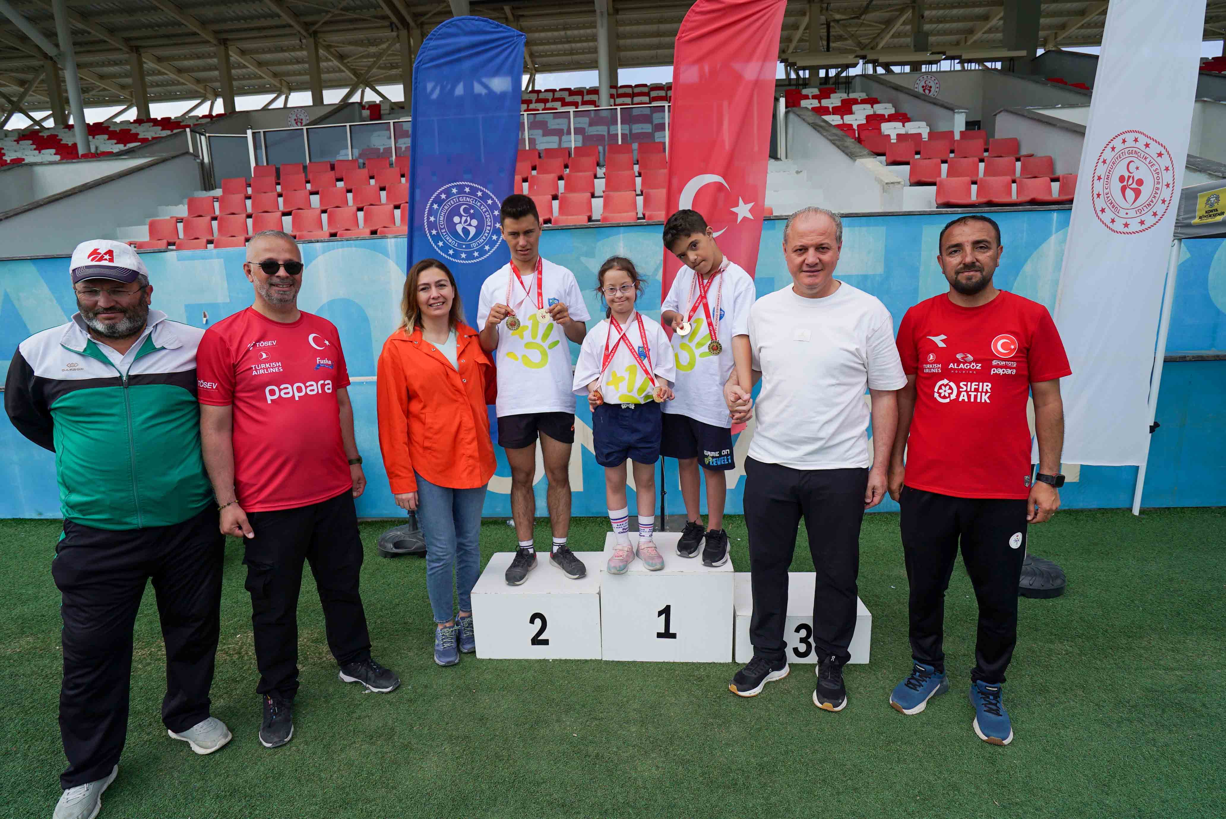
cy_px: 410
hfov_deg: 96.7
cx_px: 613
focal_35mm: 16
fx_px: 545
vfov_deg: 73.8
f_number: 5
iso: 100
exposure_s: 1/800
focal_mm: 16
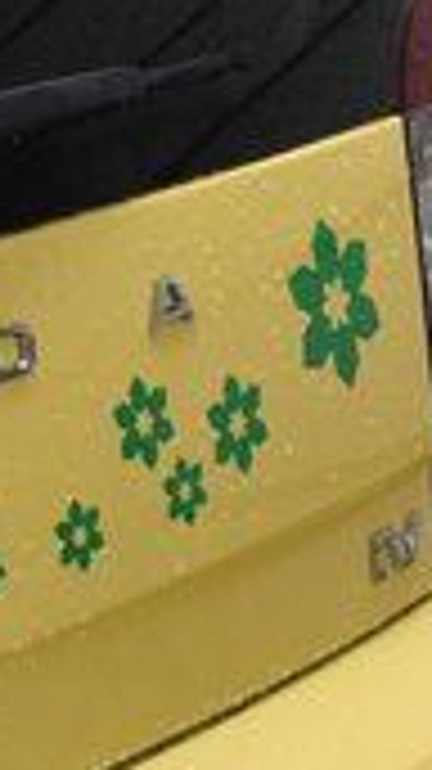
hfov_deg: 7.1
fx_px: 3447
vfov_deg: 12.7
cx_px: 482
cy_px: 227
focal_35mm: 169
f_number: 5.6
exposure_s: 1/125
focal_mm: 18
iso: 800
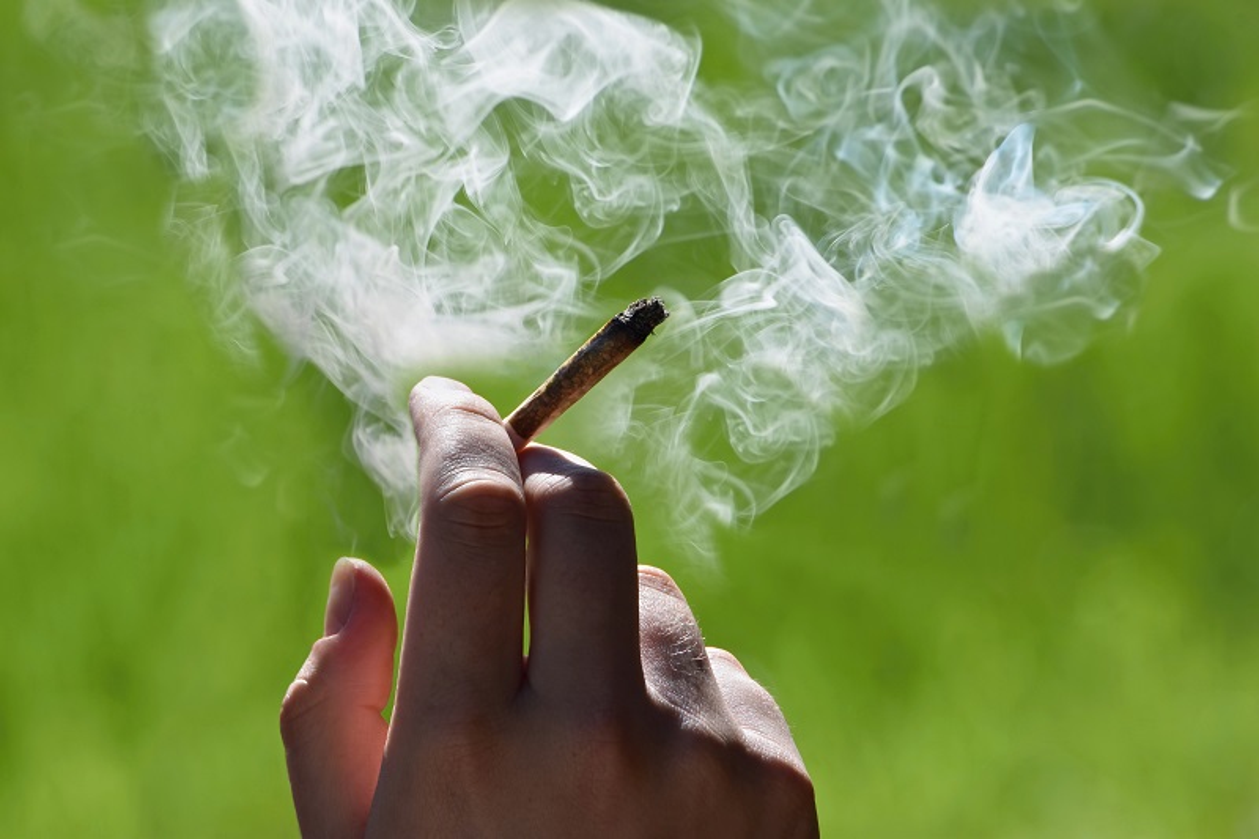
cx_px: 630
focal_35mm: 450
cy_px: 420
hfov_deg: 4.6
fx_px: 15733
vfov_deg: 3.1
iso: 200
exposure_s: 1/200
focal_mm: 300
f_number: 11
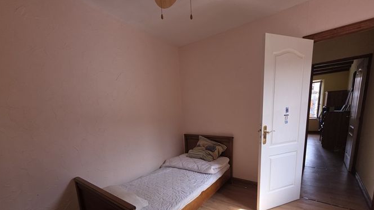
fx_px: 149
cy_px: 145
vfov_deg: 68.0
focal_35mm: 15
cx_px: 190
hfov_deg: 103.0
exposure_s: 1/120
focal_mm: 2.2
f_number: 1.9
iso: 32
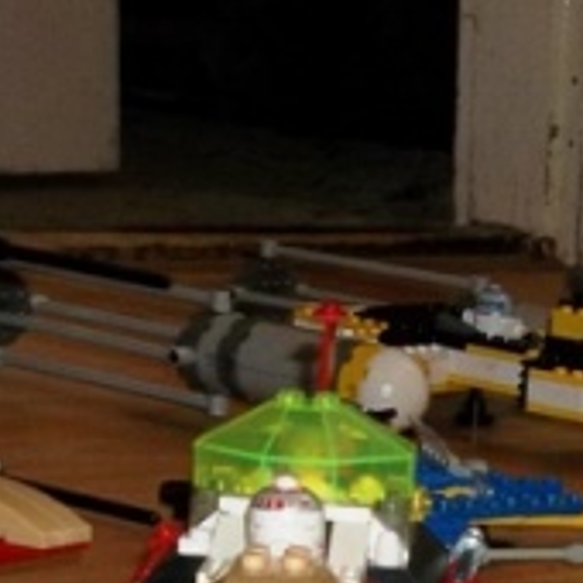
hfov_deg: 13.3
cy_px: 754
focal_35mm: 123
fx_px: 2344
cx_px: 916
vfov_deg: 13.7
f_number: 4
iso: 160
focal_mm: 6.6
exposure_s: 1/40
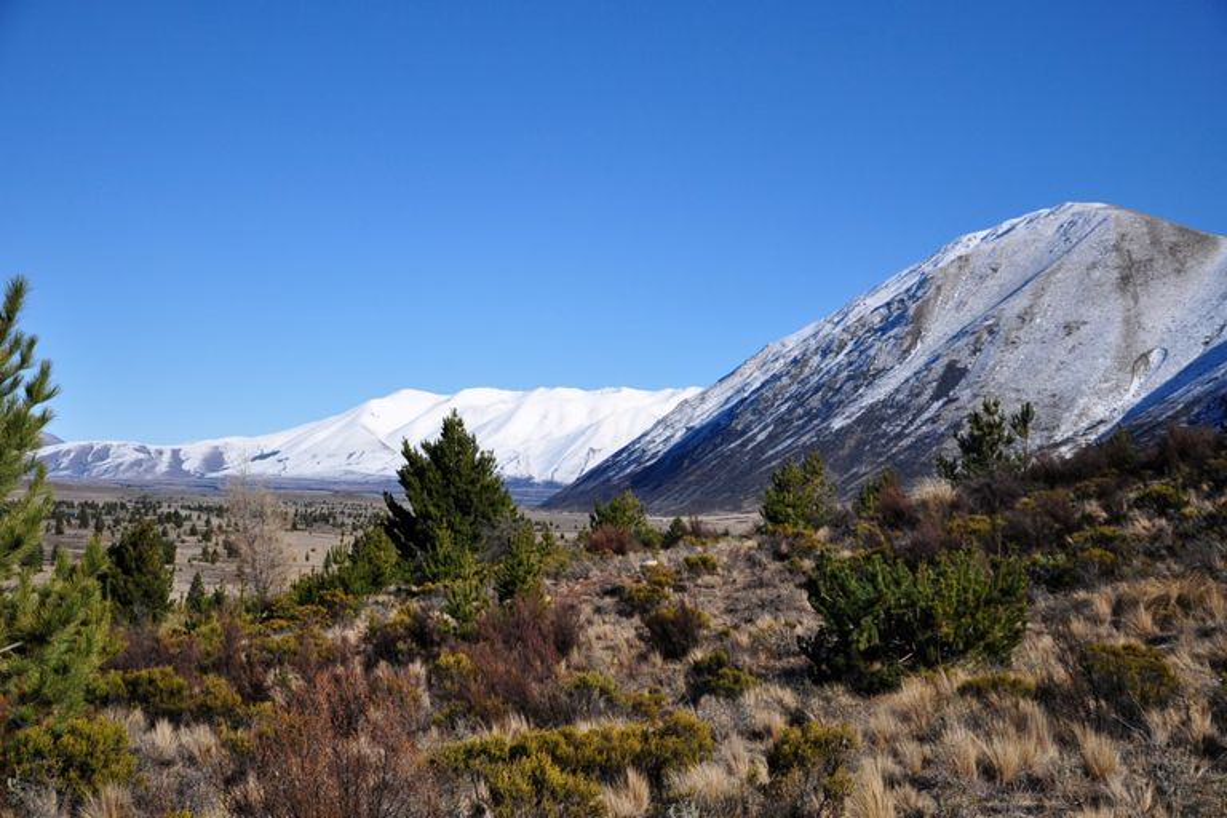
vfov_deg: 28.1
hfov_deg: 41.1
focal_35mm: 48
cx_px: 614
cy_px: 409
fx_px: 1636
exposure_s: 1/4000
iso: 320
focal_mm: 32
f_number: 4.2
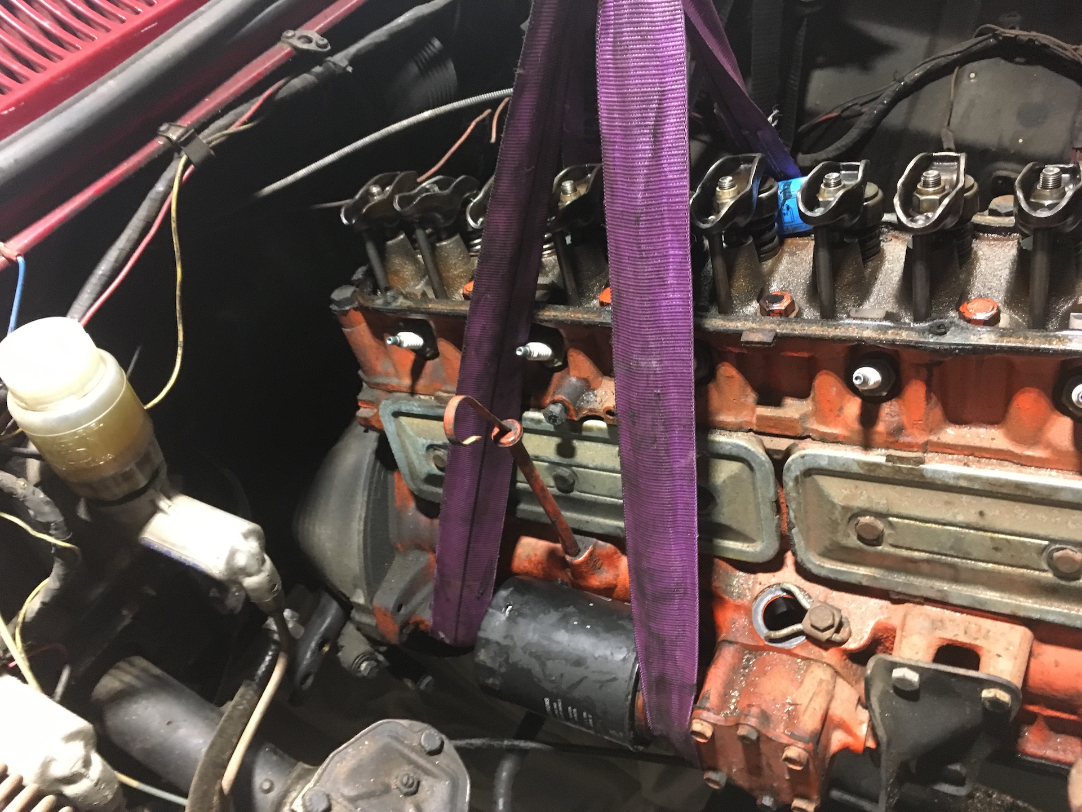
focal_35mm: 29
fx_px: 906
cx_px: 541
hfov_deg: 61.7
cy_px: 406
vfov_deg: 48.2
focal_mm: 4.15
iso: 200
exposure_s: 1/17
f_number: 2.2
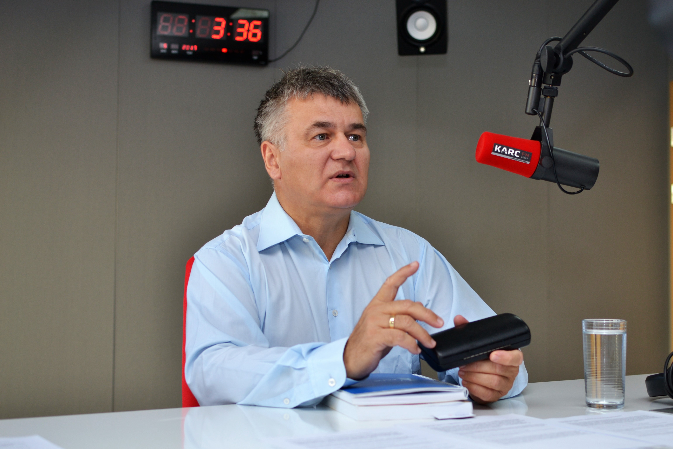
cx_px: 336
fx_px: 981
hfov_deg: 37.9
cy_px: 224
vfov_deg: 25.8
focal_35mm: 52
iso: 200
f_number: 2.8
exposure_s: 1/200
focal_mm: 35
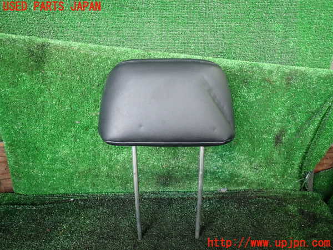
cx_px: 166
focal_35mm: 25
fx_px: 240
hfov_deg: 69.4
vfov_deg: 54.9
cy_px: 125
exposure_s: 1/30
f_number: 2
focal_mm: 4.5
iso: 320
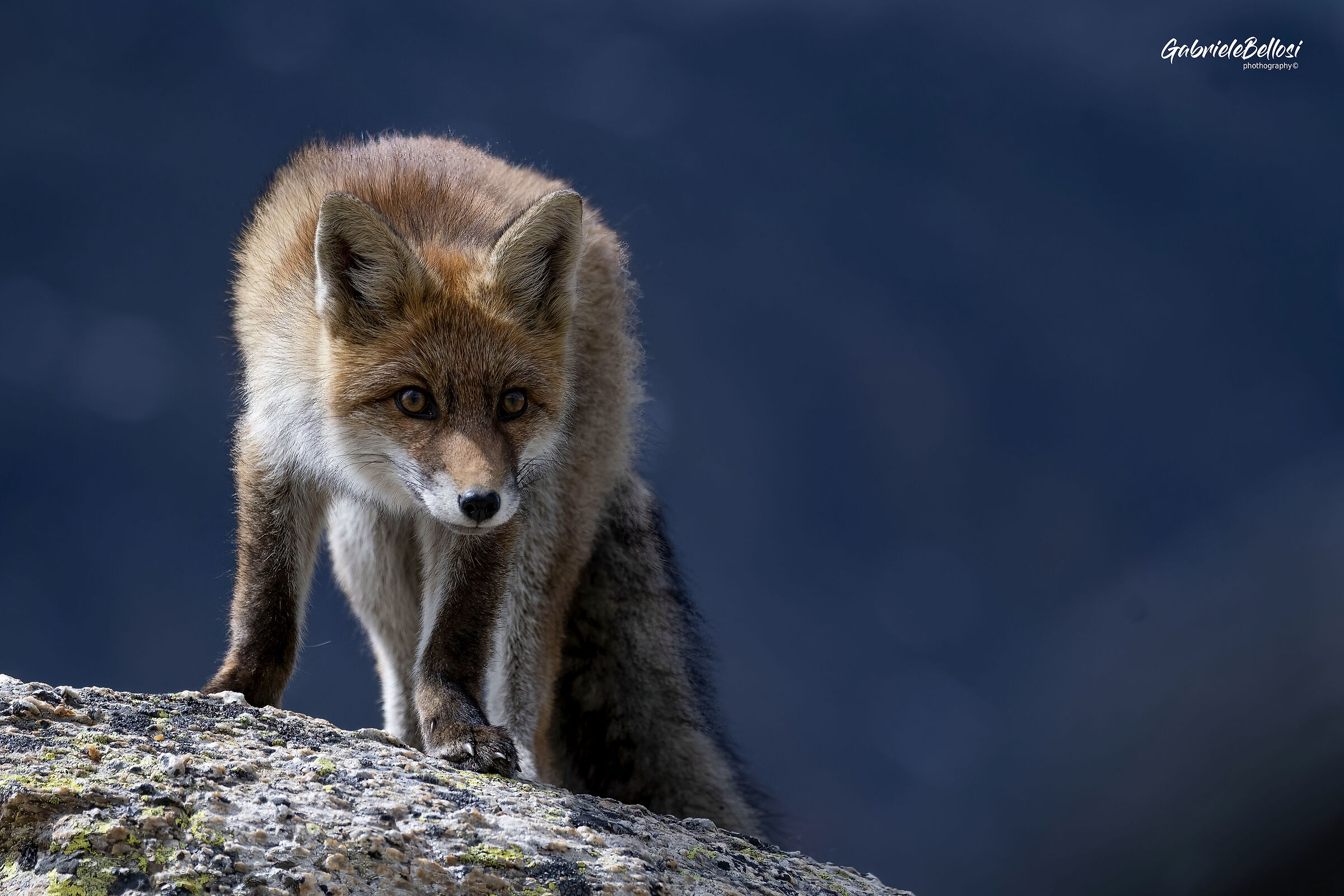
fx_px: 16799
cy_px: 448
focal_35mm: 450
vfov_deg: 3.1
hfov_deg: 4.6
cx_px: 672
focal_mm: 300
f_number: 5.6
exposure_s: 1/1600
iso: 220
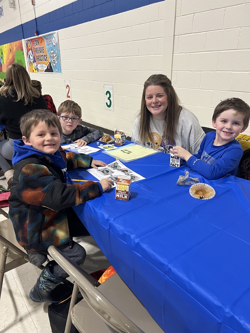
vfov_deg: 67.3
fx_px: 250
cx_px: 125
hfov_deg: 53.1
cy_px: 166
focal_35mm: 26
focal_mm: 5.7
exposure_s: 1/60
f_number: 1.5
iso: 125
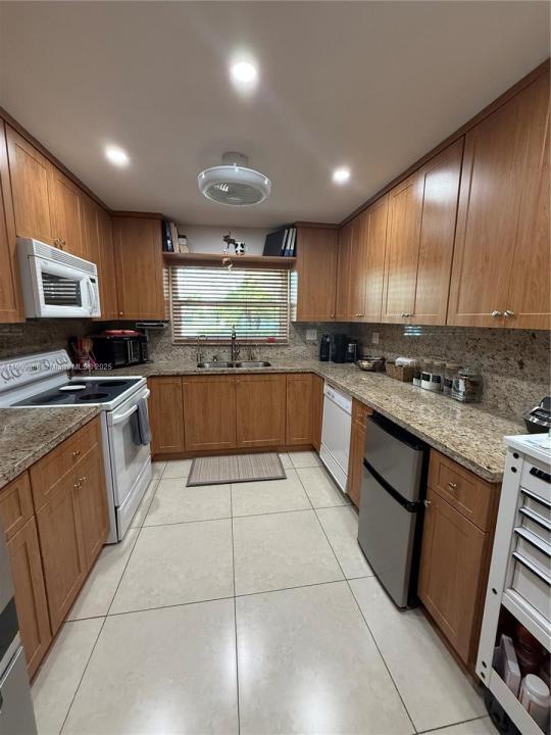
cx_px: 276
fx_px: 297
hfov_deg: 85.7
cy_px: 368
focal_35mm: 14
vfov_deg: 102.1
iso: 400
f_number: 2.2
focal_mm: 2.22
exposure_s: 1/120
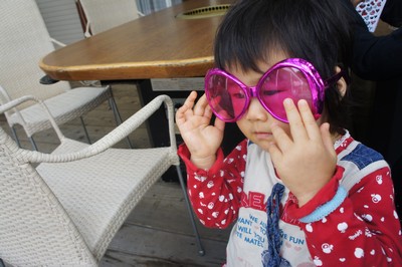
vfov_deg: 47.9
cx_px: 201
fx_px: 301
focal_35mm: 27
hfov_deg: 67.4
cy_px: 134
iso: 200
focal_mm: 18
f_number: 6.3
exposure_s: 1/100
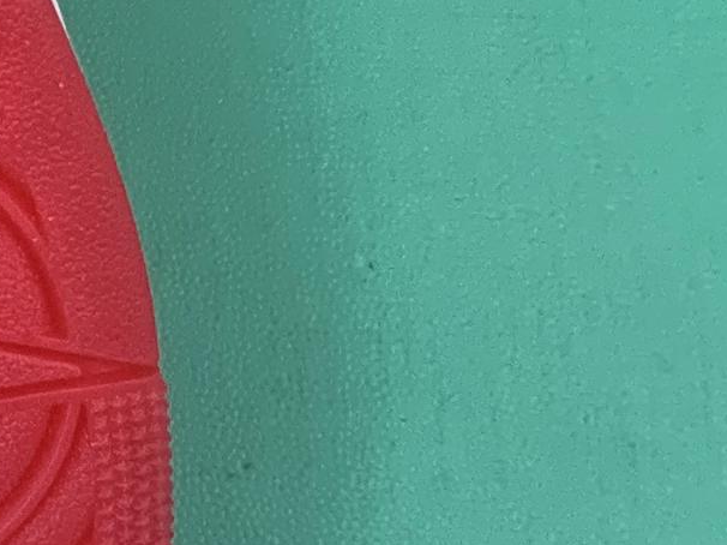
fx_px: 3632
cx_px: -882
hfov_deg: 10.2
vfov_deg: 8.4
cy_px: -259
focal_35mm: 173
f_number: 1.8
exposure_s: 1/60
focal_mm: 4.25
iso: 250
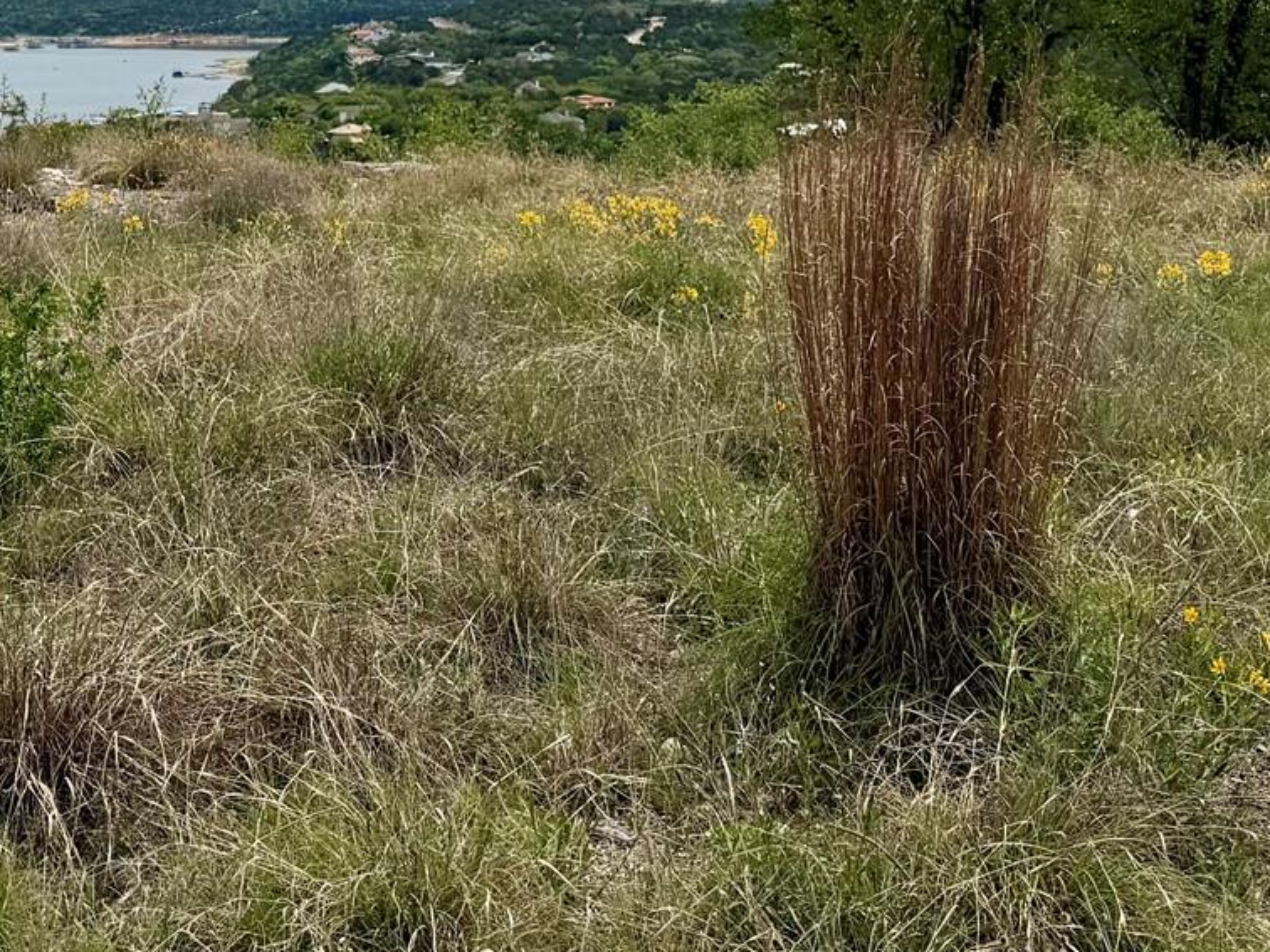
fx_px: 2385
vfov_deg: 21.8
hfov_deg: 29.2
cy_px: -5
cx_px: 265
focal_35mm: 65
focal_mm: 6.76
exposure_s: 1/10417
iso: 80
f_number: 1.78
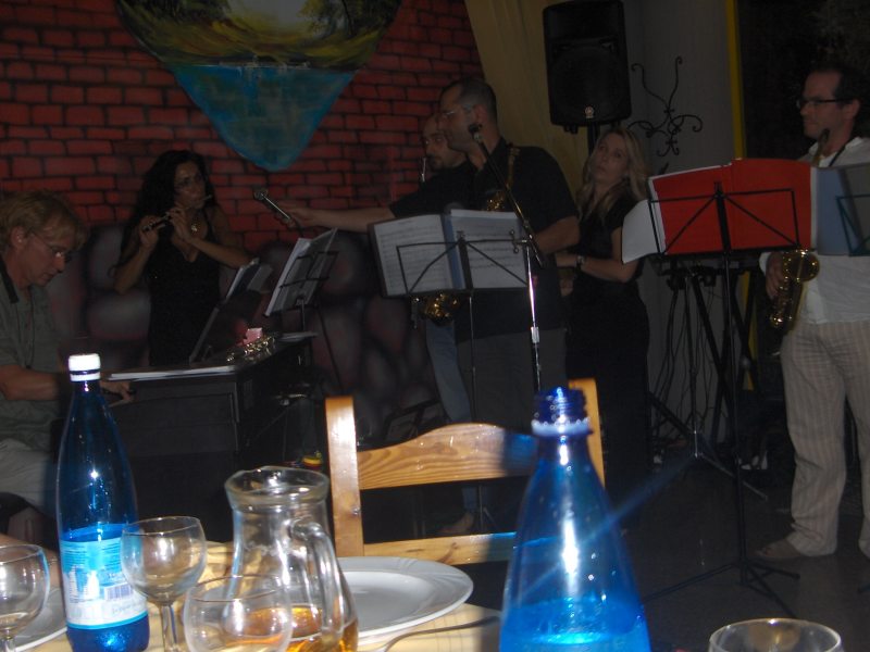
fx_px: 1232
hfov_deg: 38.9
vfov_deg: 29.7
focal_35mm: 49
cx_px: 435
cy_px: 326
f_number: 3.1
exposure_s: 1/60
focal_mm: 8.19
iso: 100
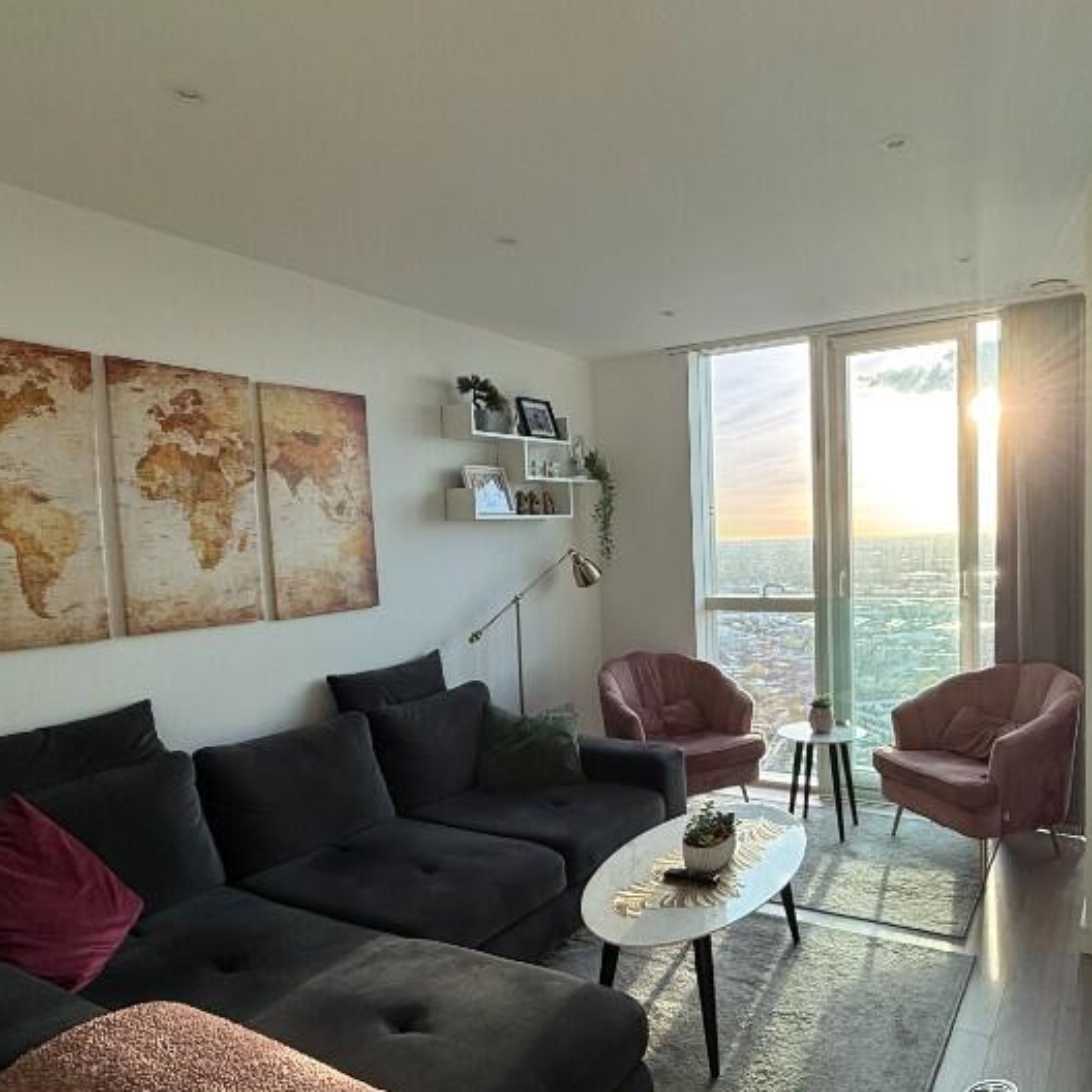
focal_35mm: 24
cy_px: 587
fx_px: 857
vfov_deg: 64.9
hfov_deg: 64.4
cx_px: 654
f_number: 2.2
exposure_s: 1/178
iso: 64
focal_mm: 2.22
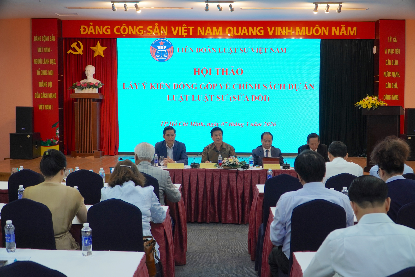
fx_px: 450
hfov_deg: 49.6
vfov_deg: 34.2
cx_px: 208
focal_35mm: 39
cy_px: 138
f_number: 4
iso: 320
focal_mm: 26
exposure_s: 1/60
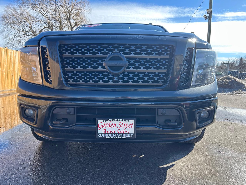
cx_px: 123
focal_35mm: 26
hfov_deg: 67.3
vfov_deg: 53.1
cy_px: 92
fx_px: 185
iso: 50
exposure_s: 1/1009
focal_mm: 5.7
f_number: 1.5
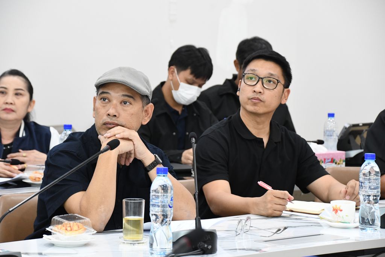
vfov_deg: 10.8
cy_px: 128
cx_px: 192
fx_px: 1358
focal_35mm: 127
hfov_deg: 16.1
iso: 3200
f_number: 5.3
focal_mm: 85
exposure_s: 1/80
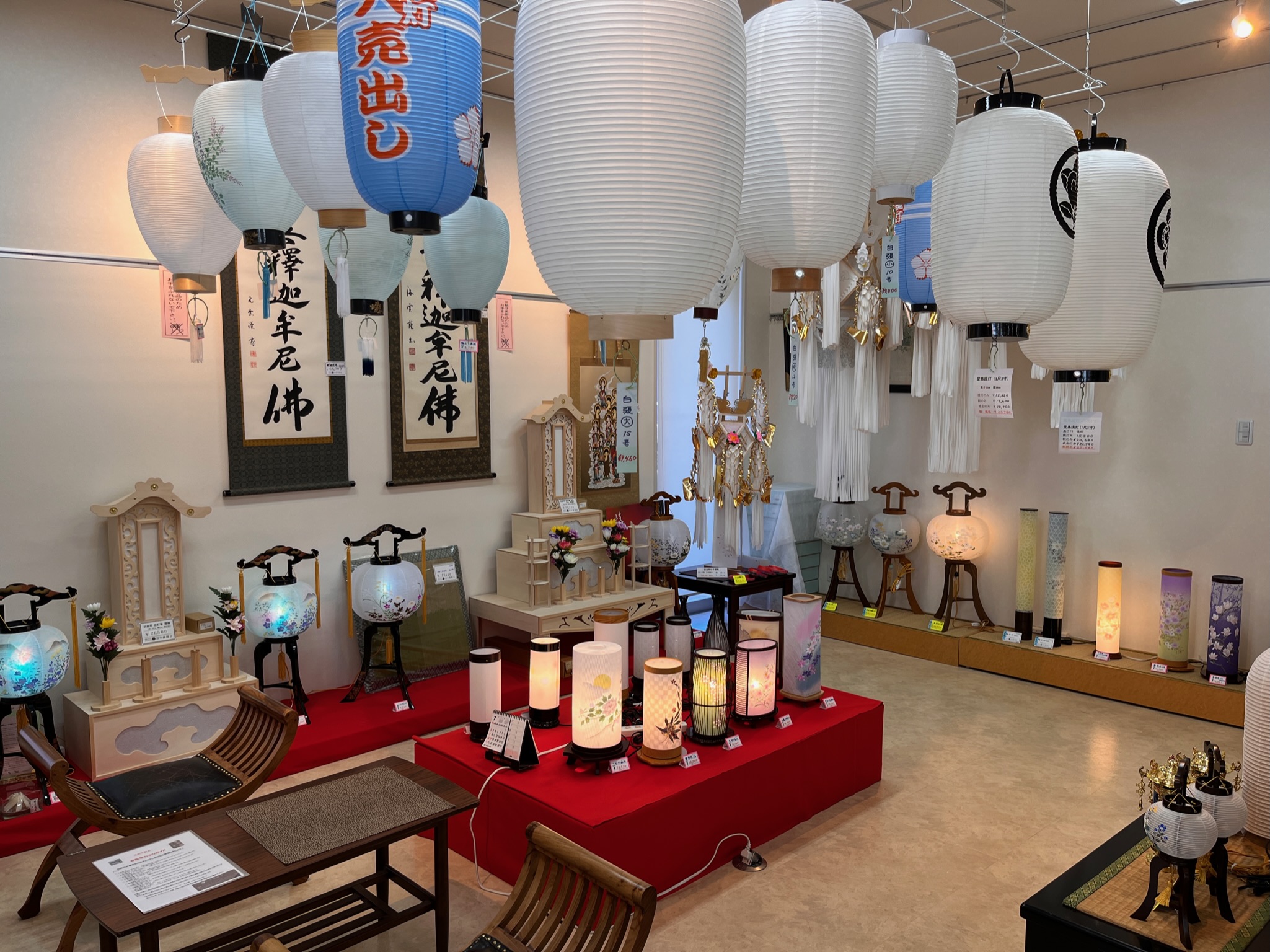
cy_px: 476
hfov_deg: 67.3
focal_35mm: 26
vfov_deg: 53.0
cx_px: 635
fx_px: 954
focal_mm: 5.1
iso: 50
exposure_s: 1/120
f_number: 1.6
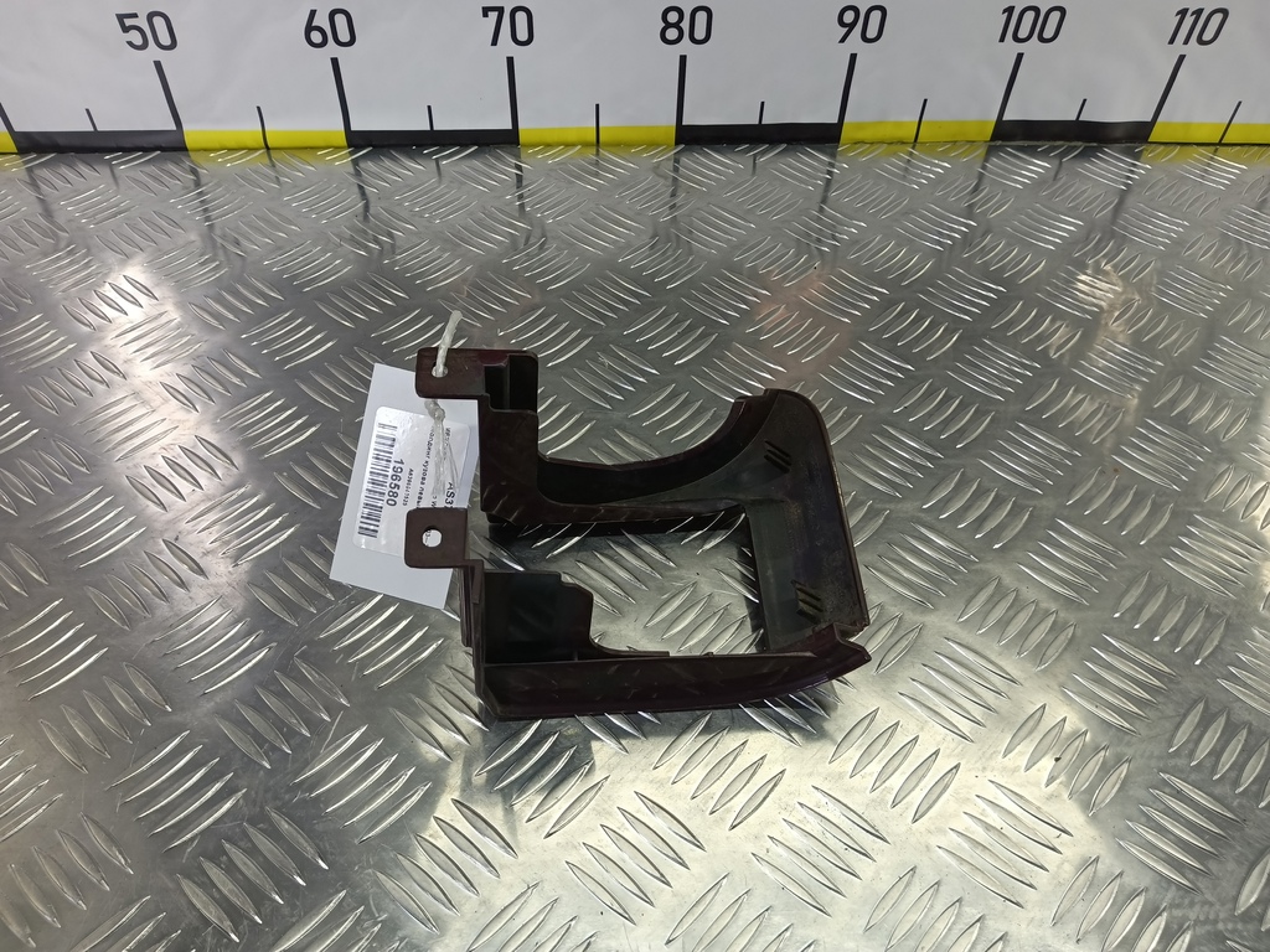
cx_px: 635
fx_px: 844
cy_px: 476
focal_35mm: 23
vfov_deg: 58.9
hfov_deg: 73.9
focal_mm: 4.11
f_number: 1.6
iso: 82
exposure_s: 1/50
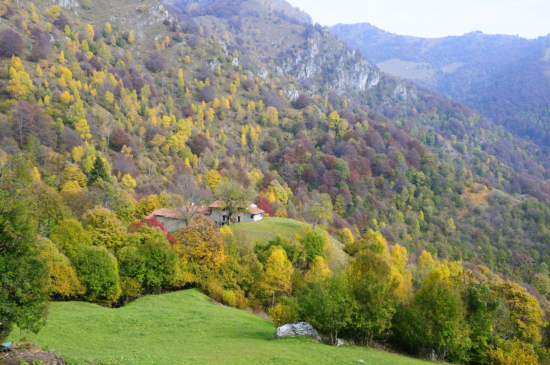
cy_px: 182
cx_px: 275
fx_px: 664
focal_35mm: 44
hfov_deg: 45.0
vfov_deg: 30.8
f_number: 11
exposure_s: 1/80
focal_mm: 29
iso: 200
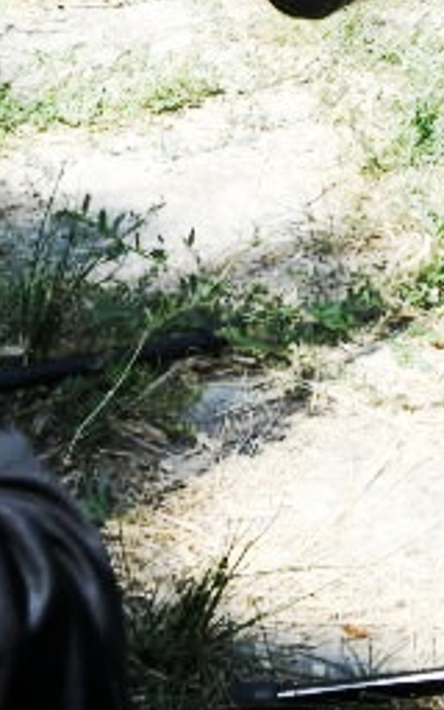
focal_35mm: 155
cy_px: -749
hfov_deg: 8.3
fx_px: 3001
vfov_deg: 11.9
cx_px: 616
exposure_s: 1/1600
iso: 1000
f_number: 8
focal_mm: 24
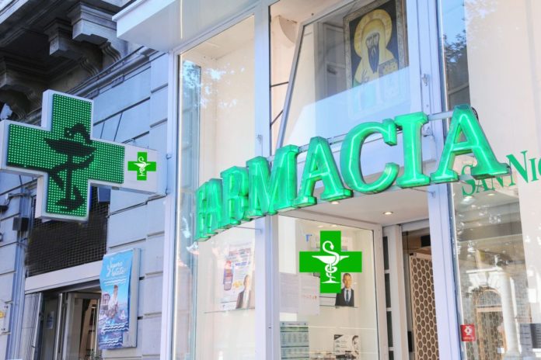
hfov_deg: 44.5
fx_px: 661
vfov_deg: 30.5
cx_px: 270
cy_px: 180
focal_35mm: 44
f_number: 6.3
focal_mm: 44
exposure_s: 1/160
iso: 640
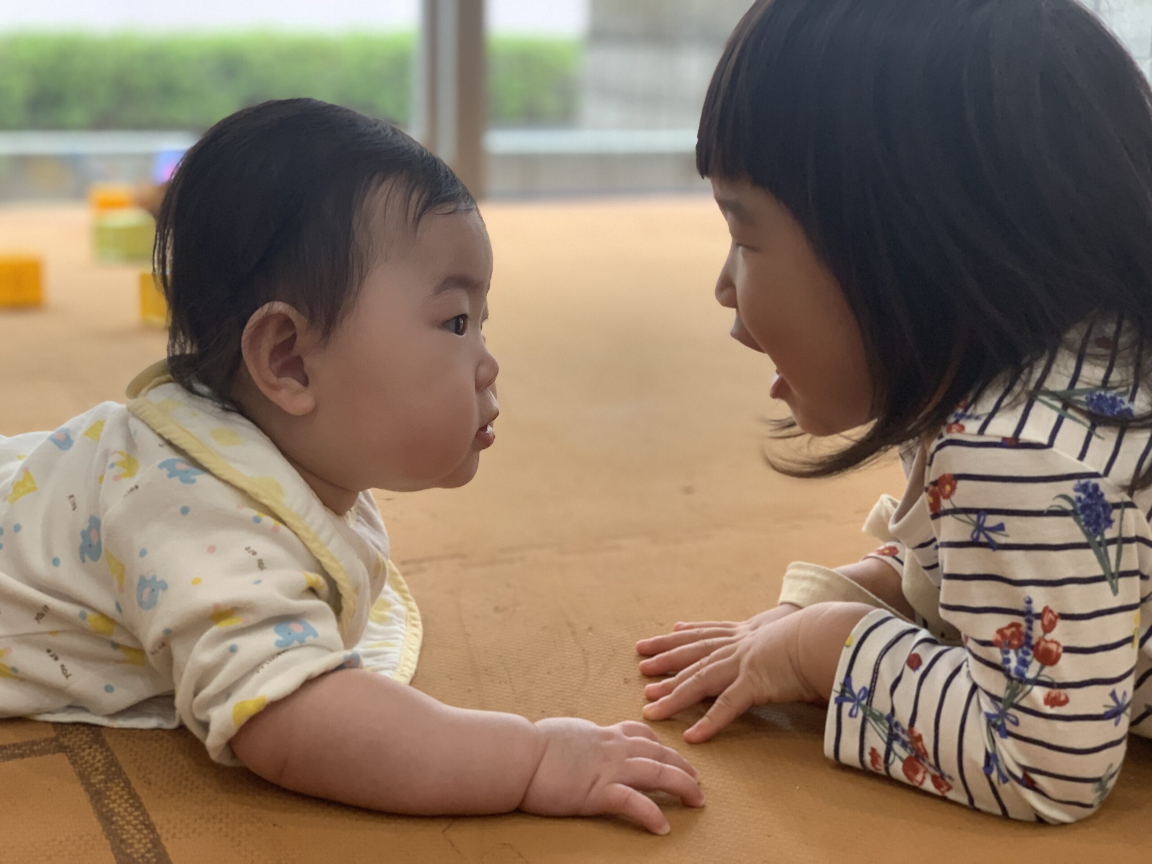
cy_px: 432
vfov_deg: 28.0
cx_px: 576
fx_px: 1731
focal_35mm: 52
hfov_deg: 36.8
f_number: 2.4
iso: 125
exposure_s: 1/85
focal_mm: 6
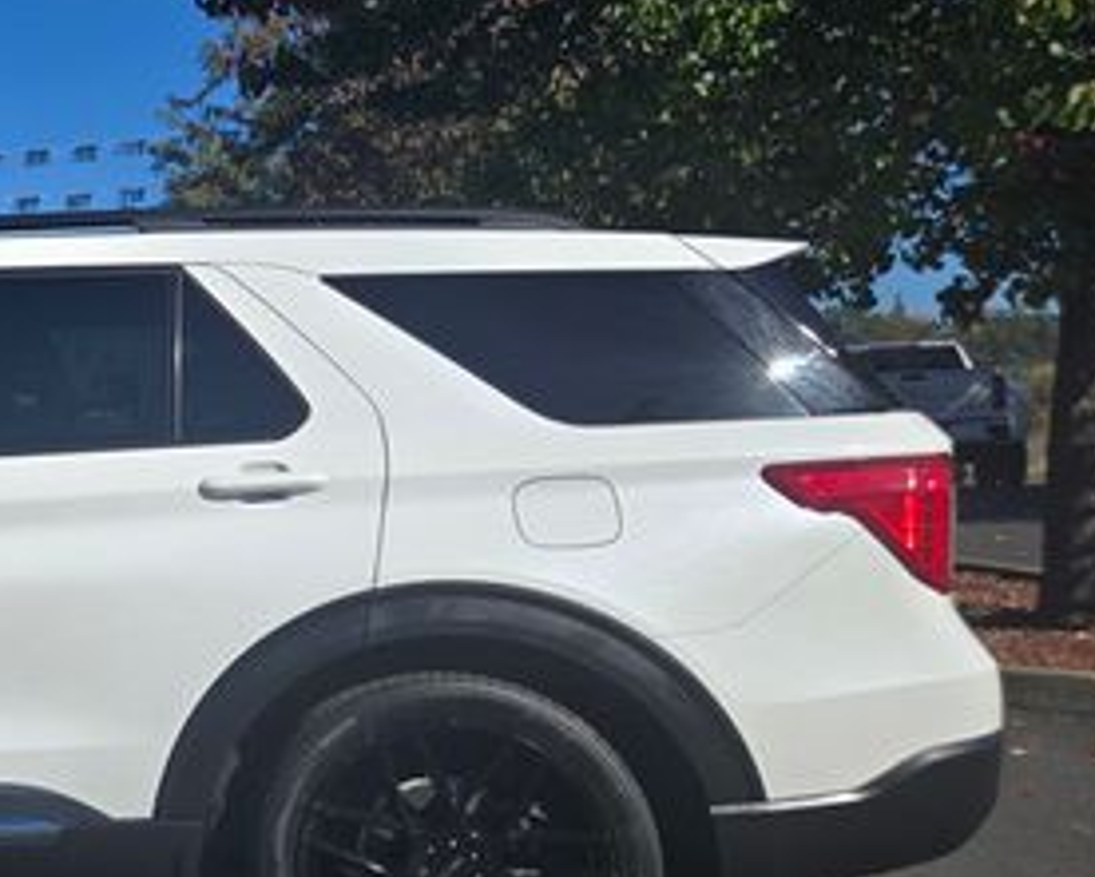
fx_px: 1686
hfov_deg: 31.4
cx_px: -147
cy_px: 480
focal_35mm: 52
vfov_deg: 29.1
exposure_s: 1/2797
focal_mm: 5.4
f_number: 1.8
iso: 25
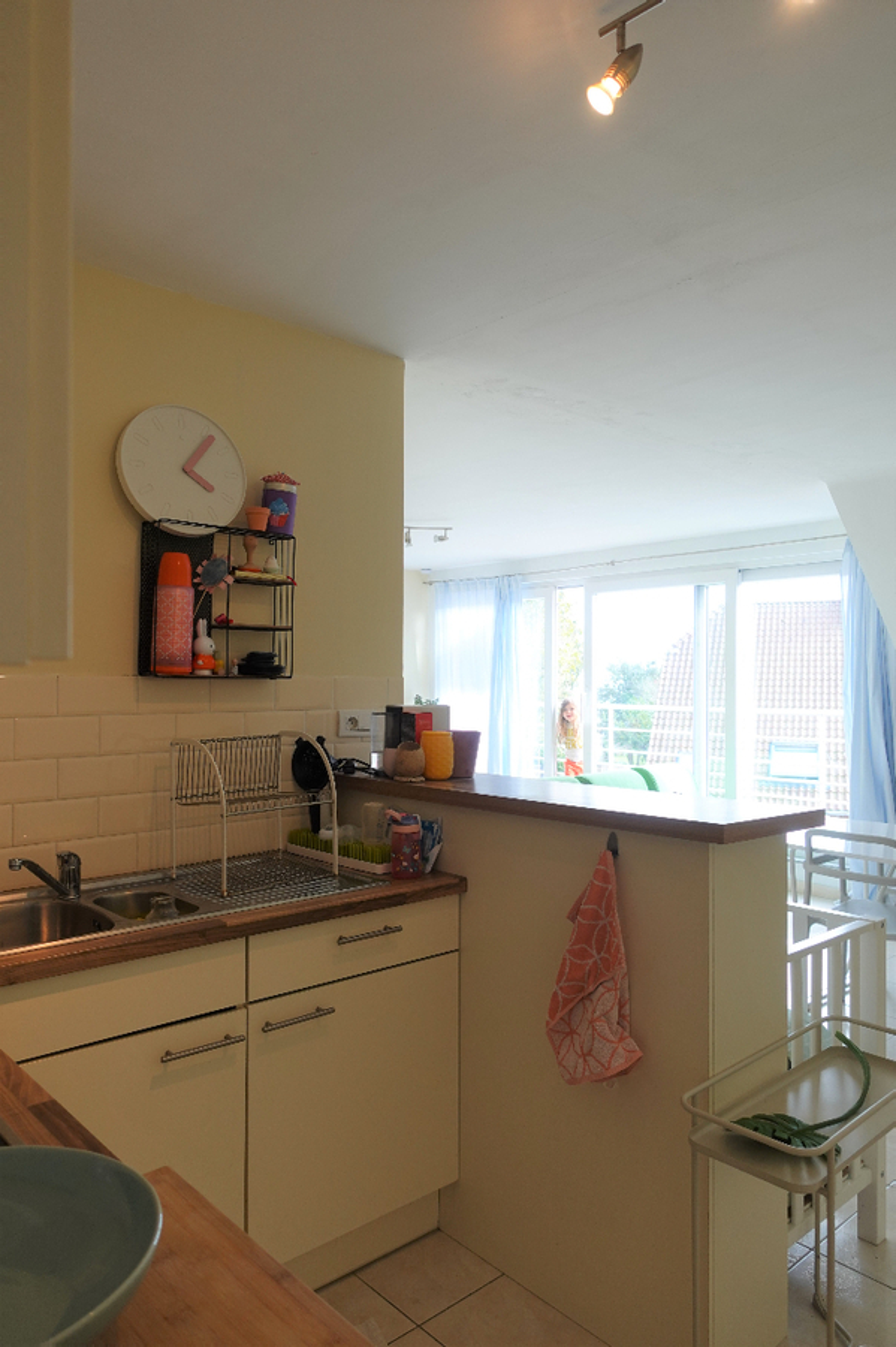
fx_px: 897
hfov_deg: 53.1
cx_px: 448
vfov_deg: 73.8
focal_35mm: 24
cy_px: 674
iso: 125
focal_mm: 8.8
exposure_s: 1/60
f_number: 2.8
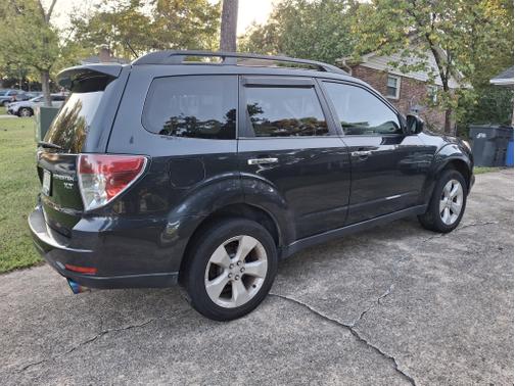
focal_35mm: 25
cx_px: 258
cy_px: 193
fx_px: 372
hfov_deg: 69.4
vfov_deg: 54.9
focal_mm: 4.69
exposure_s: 1/120
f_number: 1.8
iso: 32
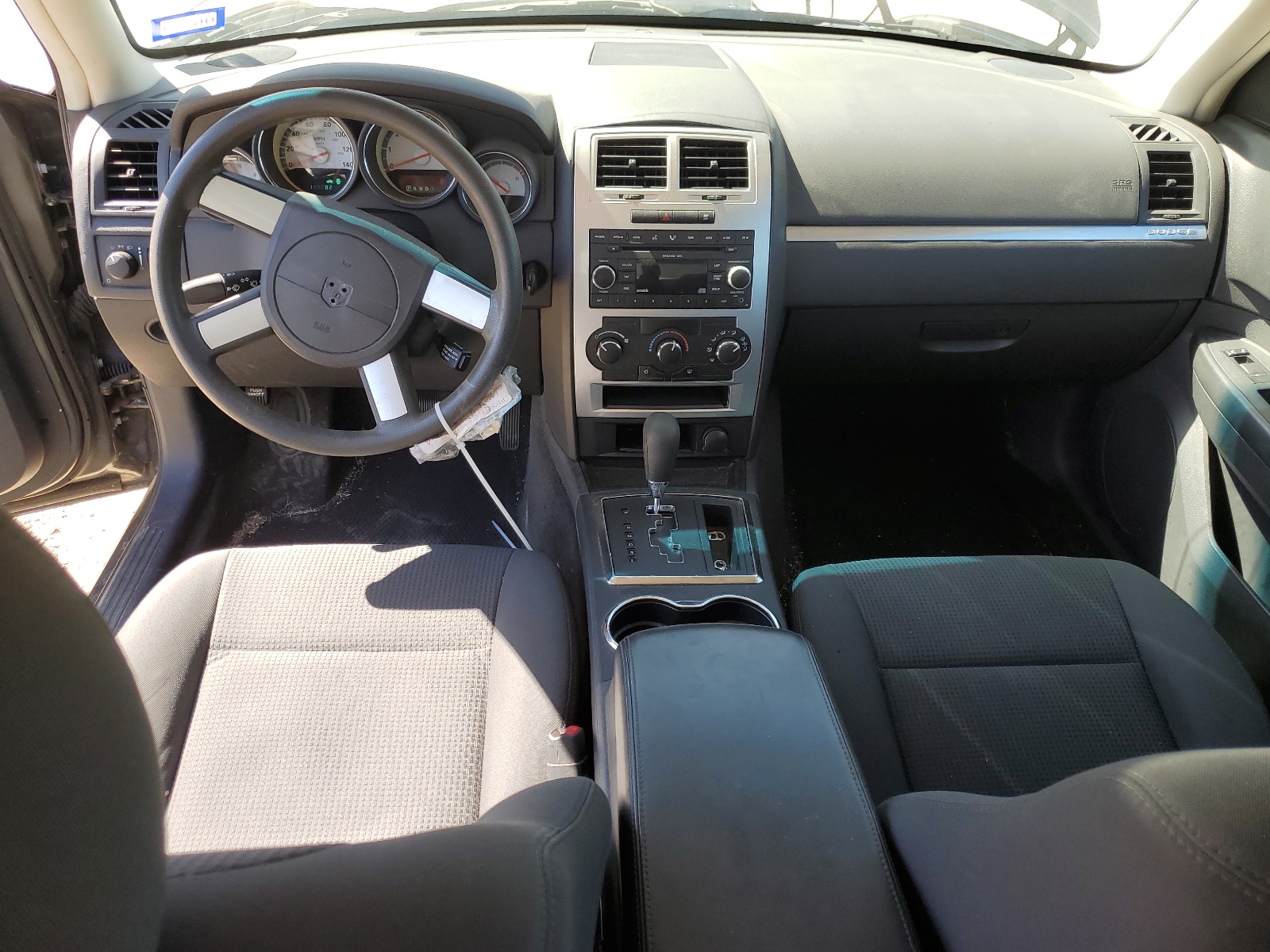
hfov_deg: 67.3
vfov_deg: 53.1
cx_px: 635
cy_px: 476
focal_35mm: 26
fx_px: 954
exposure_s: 1/312
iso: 50
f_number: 1.5
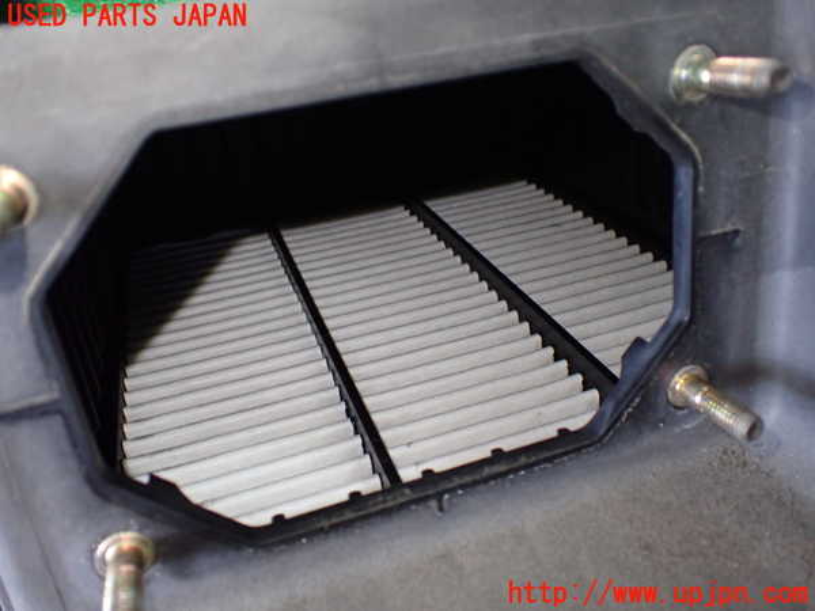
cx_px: 408
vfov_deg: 46.8
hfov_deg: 60.0
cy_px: 306
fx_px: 706
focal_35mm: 30
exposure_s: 1/125
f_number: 2.3
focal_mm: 5.4
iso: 640
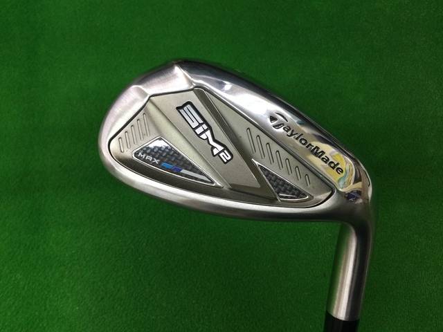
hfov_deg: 58.4
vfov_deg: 45.4
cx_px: 222
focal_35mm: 31
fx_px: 397
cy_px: 166
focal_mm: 3.3
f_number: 2.4
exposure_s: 1/30
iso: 64
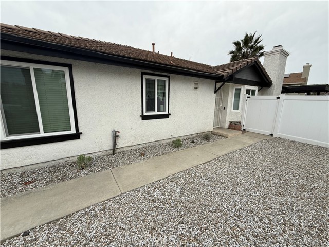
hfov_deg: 102.1
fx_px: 133
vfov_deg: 85.7
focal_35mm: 14
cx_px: 164
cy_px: 124
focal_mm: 2.22
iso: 50
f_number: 2.2
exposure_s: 1/1259
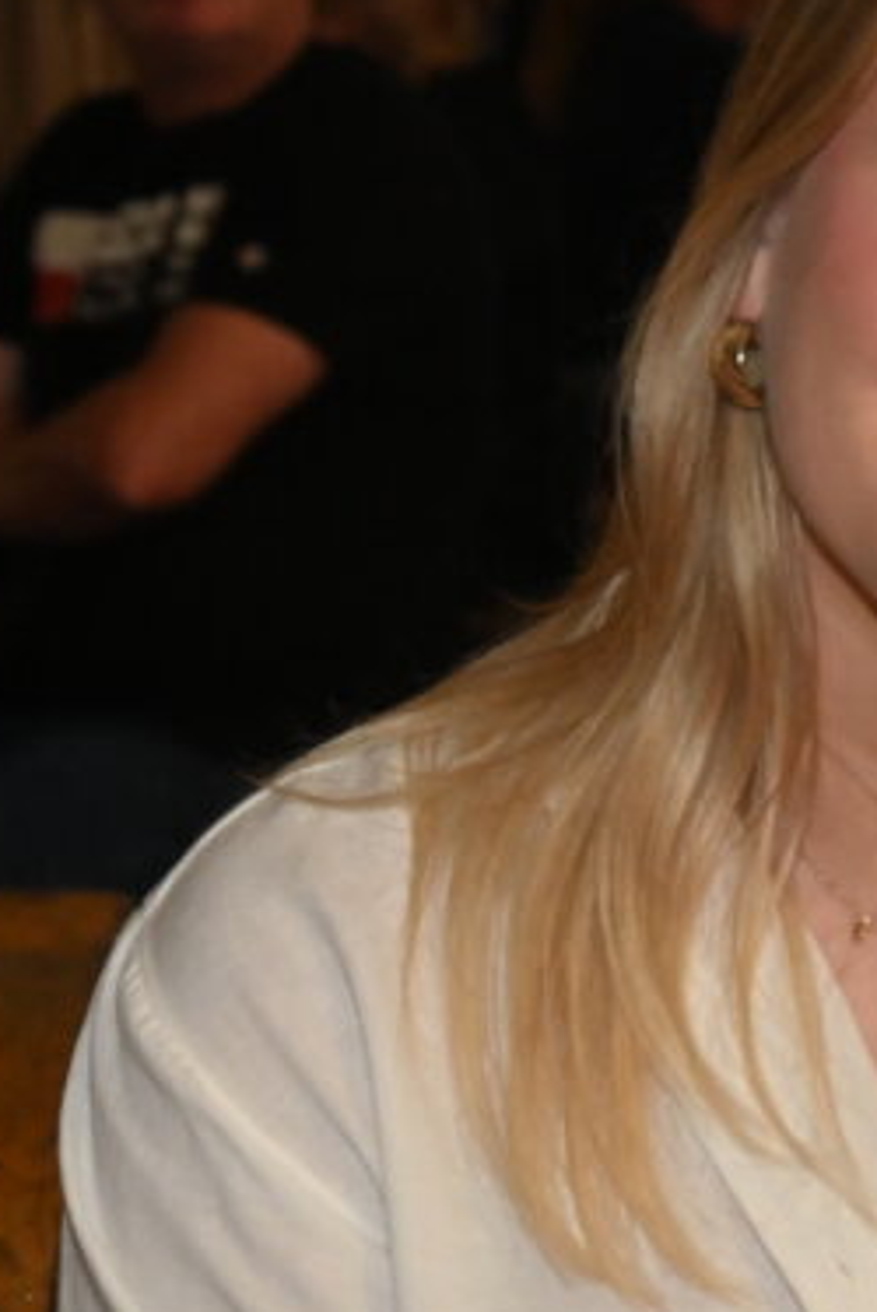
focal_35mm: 164
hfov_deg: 8.3
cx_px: 958
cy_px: 844
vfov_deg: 12.5
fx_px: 5981
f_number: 6
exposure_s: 1/60
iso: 5600
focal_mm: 60
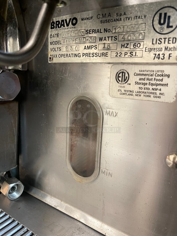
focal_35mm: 26
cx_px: 88
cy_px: 118
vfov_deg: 67.3
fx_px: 177
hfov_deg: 53.1
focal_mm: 5.1
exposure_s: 1/40
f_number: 1.6
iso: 500
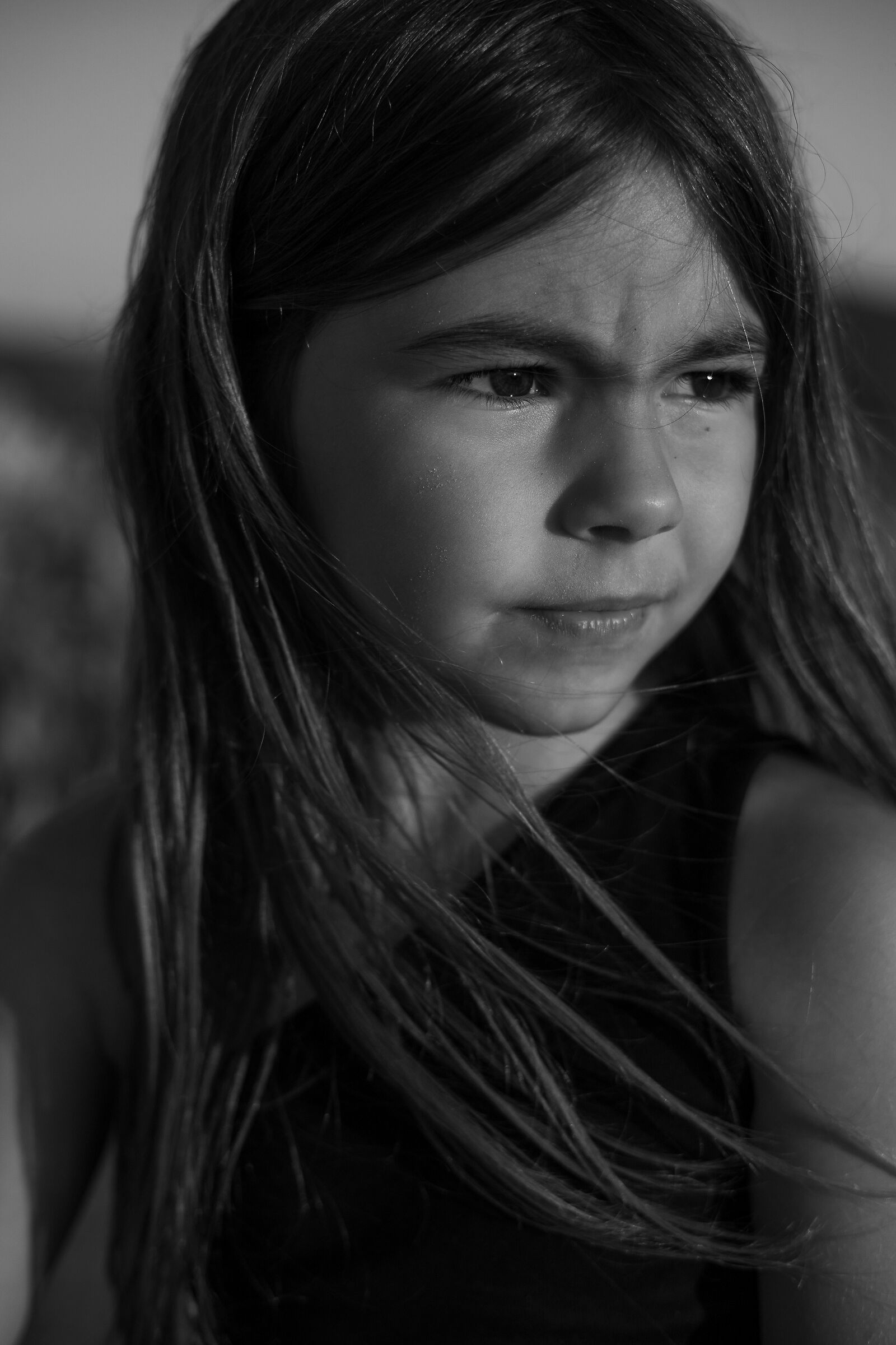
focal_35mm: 50
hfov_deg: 27.0
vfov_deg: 39.6
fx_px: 1867
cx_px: 448
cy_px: 672
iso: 125
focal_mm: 50
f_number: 2.8
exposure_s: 1/1000
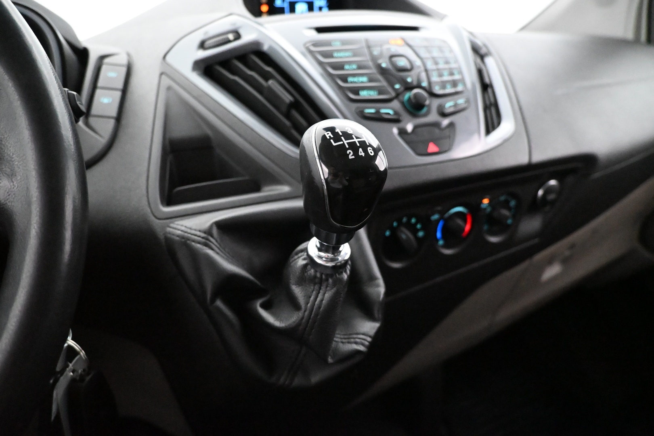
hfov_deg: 73.7
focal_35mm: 24
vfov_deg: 53.1
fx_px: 436
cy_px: 218
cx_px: 327
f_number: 3.5
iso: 12800
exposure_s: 1/60
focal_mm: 16
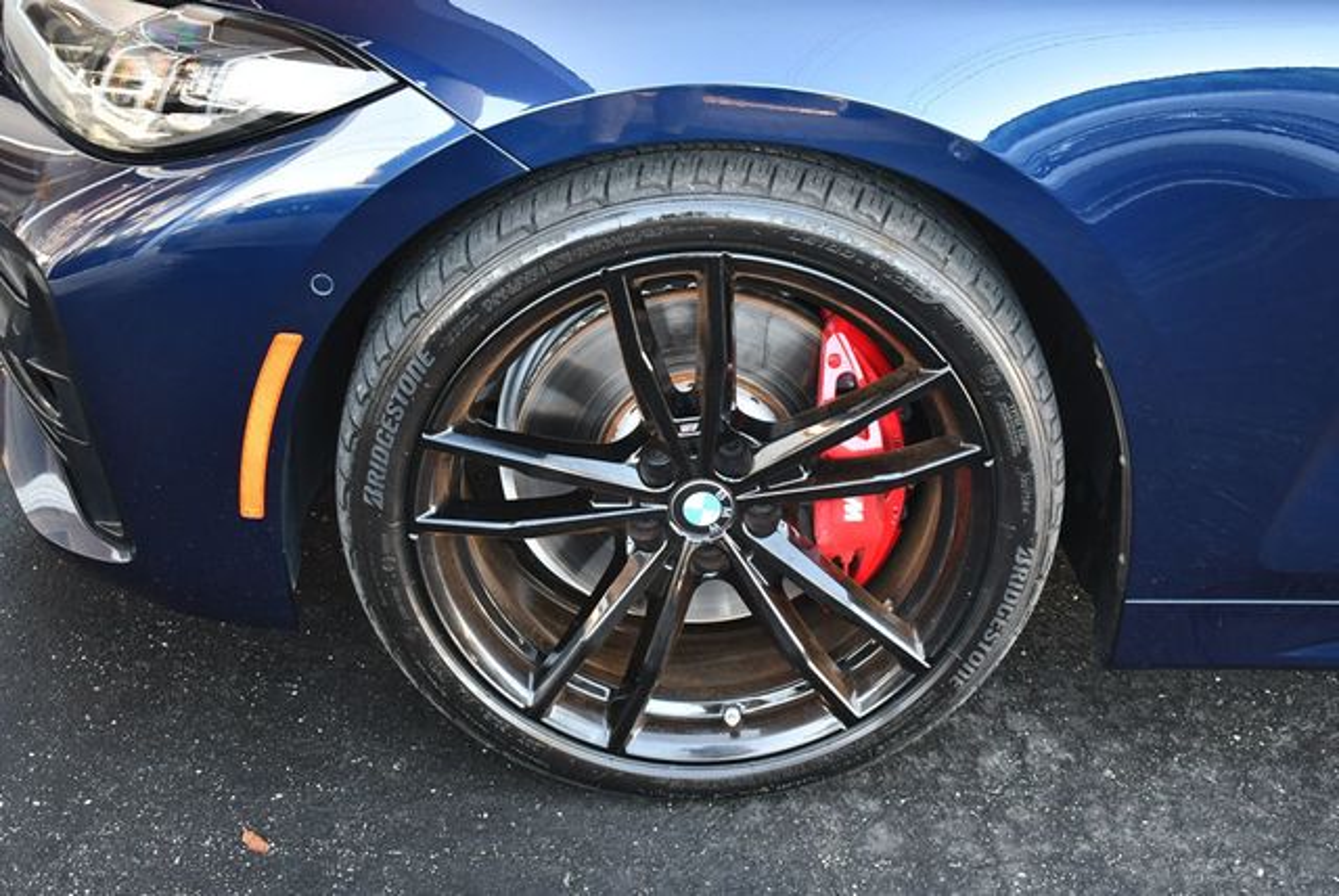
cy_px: 448
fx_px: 2010
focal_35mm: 54
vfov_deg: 25.1
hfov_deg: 36.8
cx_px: 670
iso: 800
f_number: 4
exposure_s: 1/125
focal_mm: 27
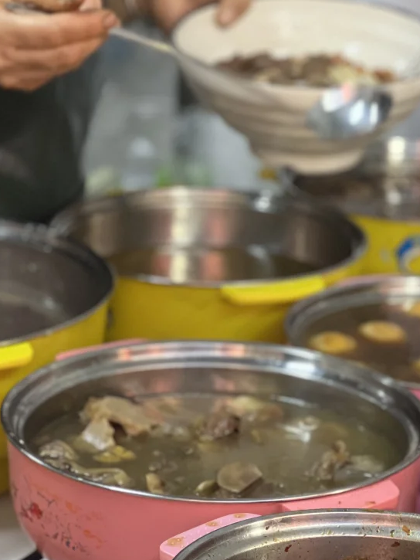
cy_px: 321
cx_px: 337
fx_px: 2474
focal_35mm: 153
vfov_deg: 12.9
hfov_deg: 9.7
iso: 320
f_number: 2.8
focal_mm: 9
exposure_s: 1/33
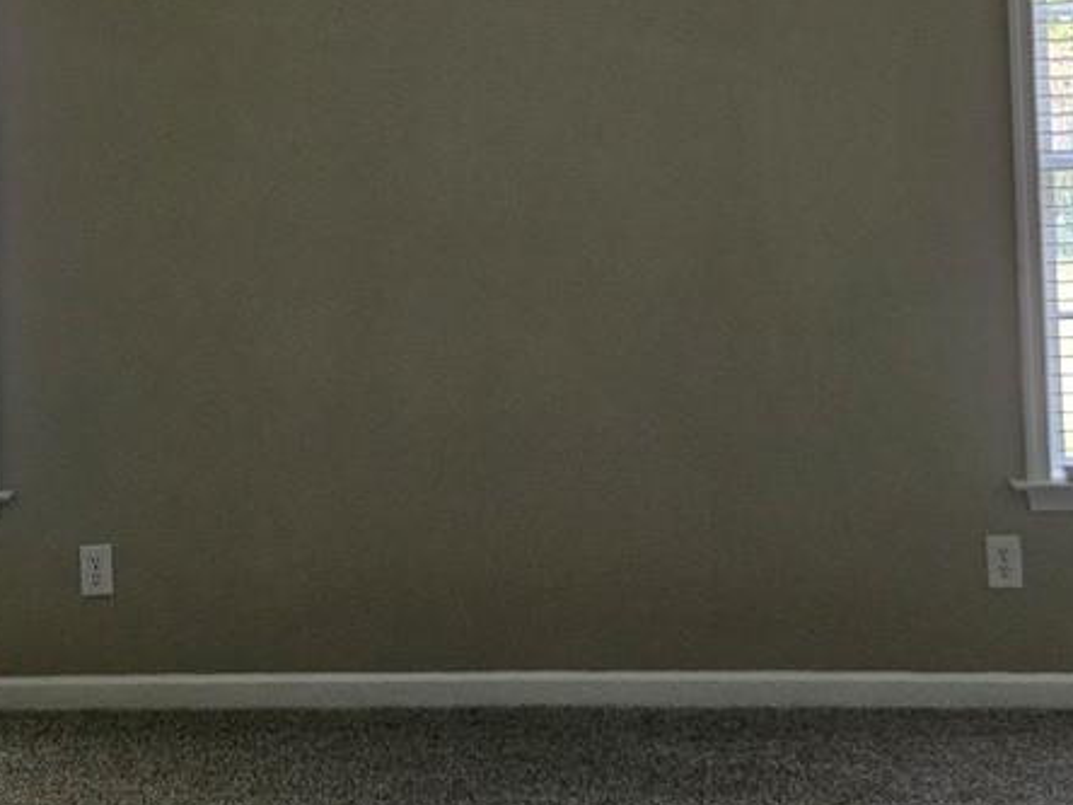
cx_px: 447
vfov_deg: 26.5
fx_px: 1643
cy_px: 65
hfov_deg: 36.1
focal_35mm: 53
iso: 1000
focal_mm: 5.4
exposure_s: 1/240
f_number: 1.8
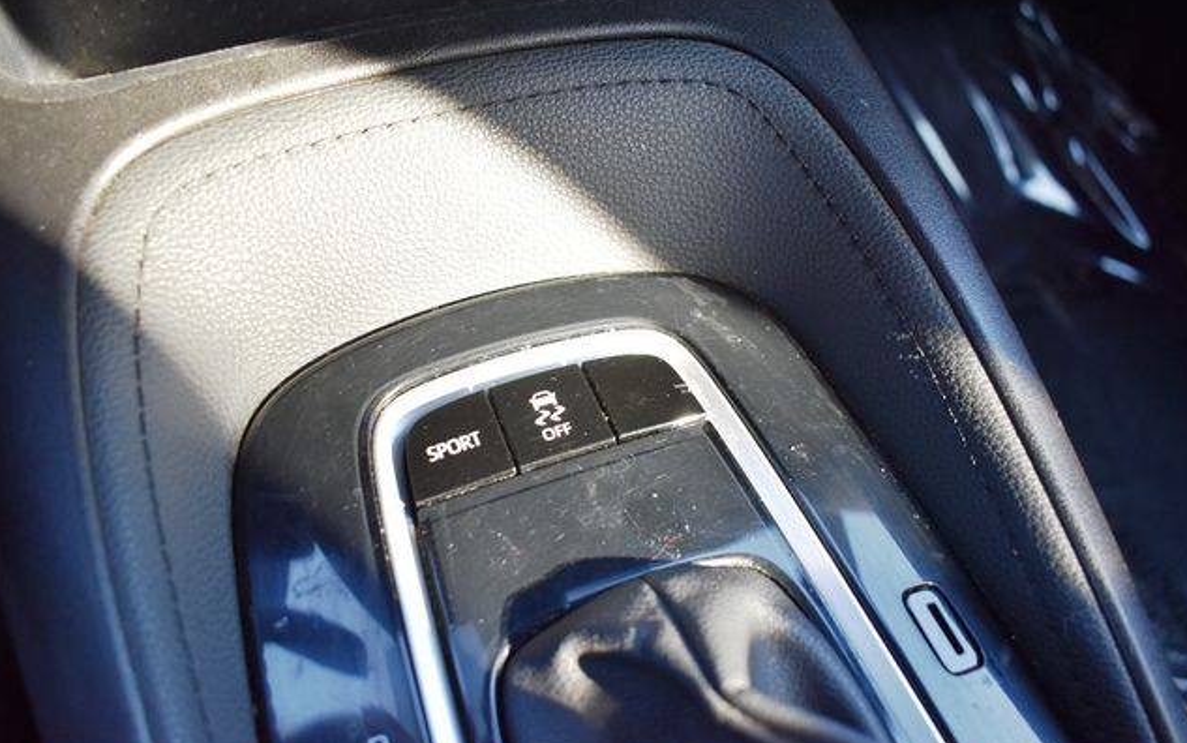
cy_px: 389
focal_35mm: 34
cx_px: 594
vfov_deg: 37.3
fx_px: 1100
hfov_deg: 56.7
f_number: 3.8
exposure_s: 1/125
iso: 800
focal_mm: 22
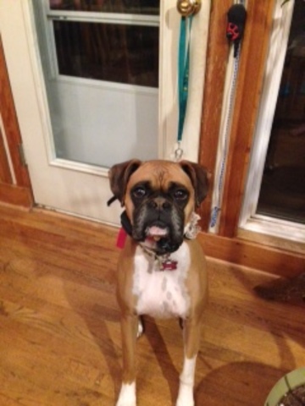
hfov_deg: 42.9
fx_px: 388
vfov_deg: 55.4
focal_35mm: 33
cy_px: 203
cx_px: 152
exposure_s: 1/15
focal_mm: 4.12
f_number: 2.4
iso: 640
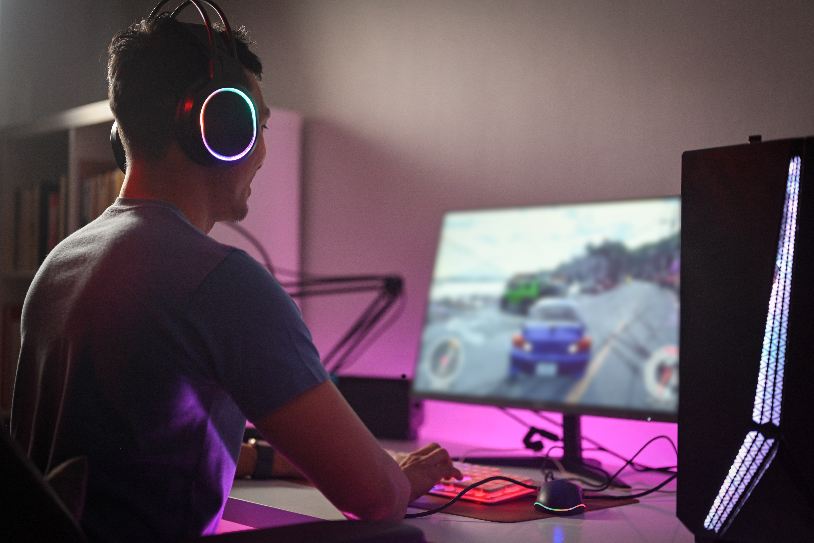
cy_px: 272
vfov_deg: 27.0
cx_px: 407
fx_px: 1130
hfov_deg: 39.6
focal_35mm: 50
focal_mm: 50
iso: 500
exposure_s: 1/125
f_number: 1.8
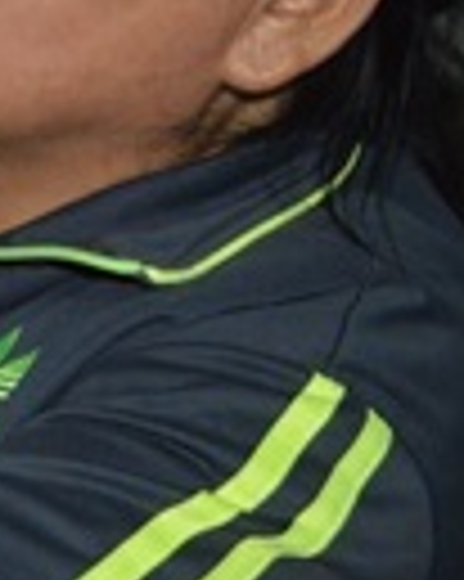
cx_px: -892
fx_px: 2165
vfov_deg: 14.8
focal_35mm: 126
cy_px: -94
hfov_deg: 9.7
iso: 1800
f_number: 3.5
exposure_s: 1/60
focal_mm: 18
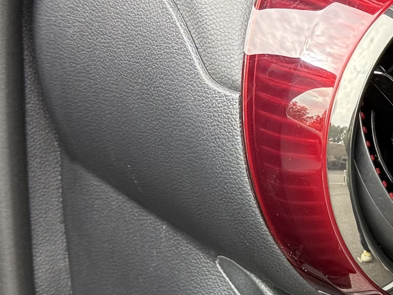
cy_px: 175
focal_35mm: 157
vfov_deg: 9.5
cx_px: 529
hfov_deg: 12.2
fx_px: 1783
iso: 100
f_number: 1.78
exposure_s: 1/242
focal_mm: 6.76
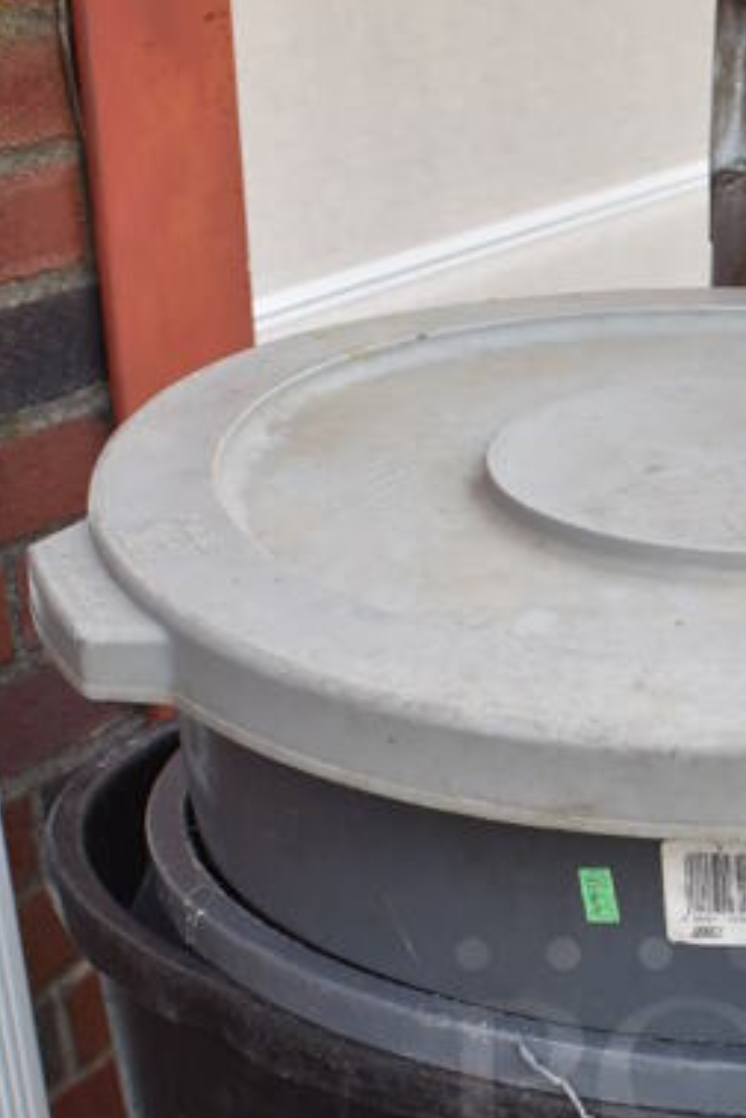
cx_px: 655
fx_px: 2018
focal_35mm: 65
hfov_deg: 20.6
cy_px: 1075
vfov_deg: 29.2
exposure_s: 1/250
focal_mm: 18
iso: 640
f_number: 3.5
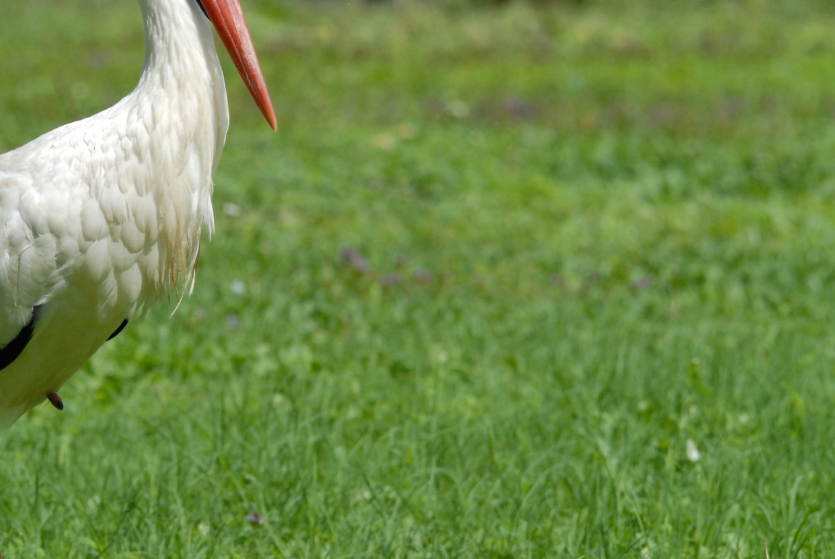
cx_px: 164
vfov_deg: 2.4
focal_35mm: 584
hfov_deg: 3.5
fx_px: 13561
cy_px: 303
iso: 400
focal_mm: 230
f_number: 9
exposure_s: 1/1000
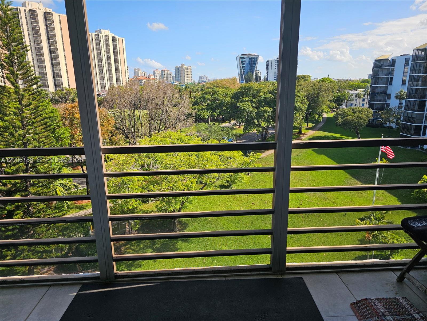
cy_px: 160
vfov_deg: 58.9
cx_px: 214
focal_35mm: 23
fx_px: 284
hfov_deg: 73.9
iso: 10
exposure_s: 1/515
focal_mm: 6.3
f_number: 1.7
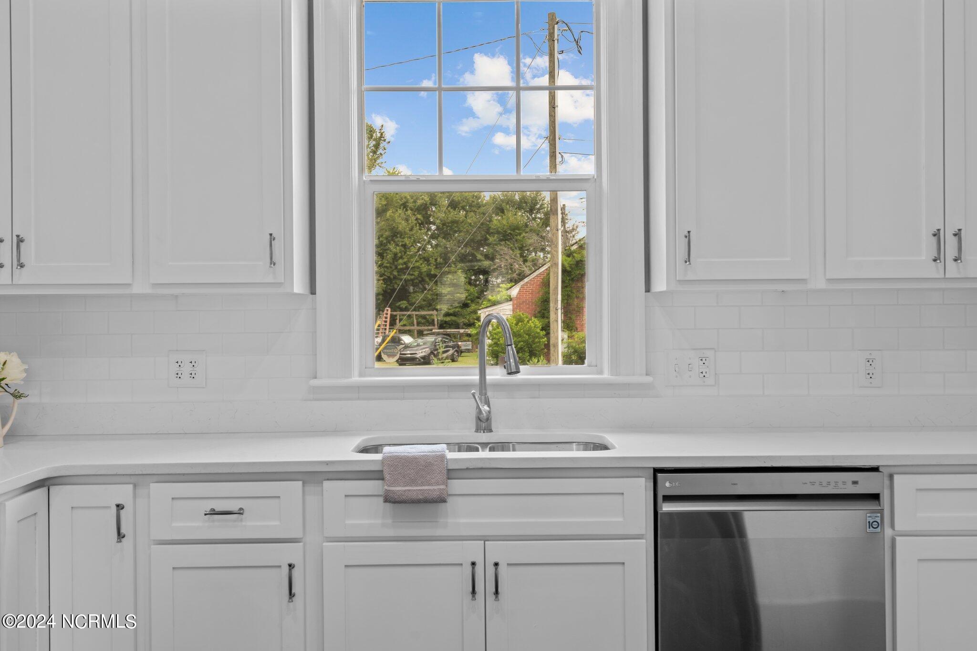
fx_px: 896
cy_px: 326
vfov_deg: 40.0
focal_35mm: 33
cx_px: 488
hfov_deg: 57.2
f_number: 8
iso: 400
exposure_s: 1/5
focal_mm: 33
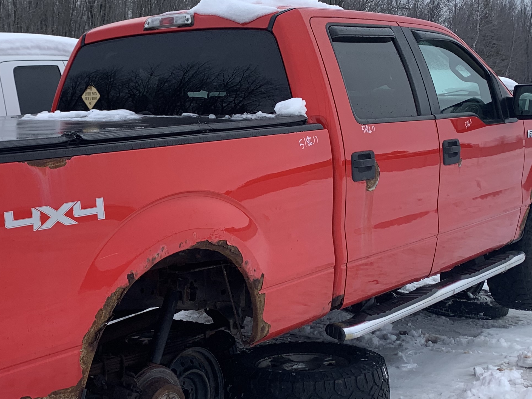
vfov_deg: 27.0
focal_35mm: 54
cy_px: 238
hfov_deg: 34.2
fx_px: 830
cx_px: 89
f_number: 1.8
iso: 25
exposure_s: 1/351
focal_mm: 4.25
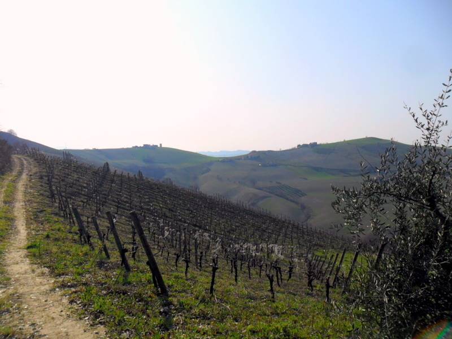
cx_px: 226
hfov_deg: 65.3
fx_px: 353
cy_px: 170
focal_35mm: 27
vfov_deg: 51.4
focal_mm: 4.9
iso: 100
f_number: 8.9
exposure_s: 1/350
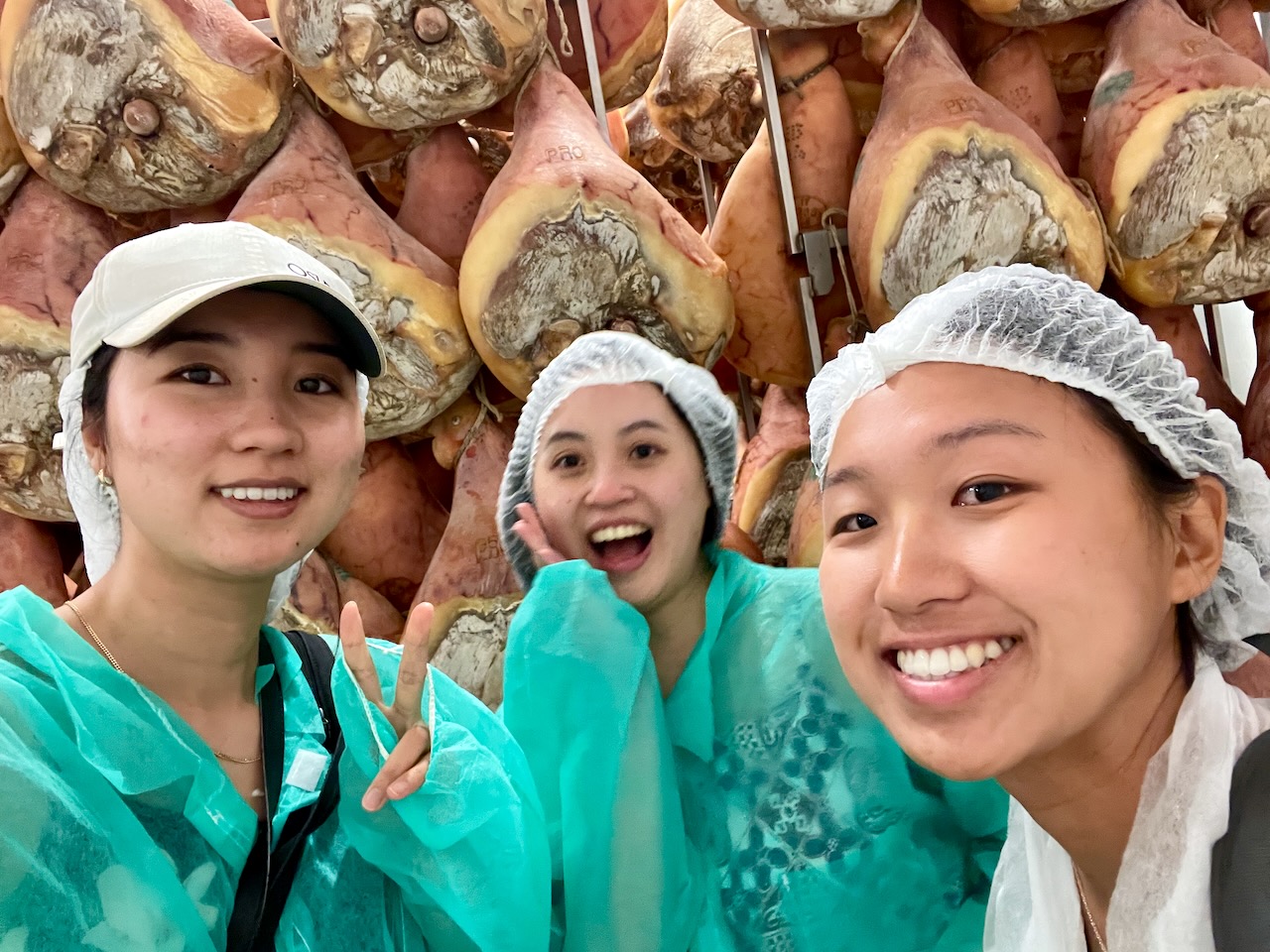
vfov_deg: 58.9
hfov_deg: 73.9
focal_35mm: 23
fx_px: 844
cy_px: 476
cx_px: 635
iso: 640
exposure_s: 1/20
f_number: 2.2
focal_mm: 2.71
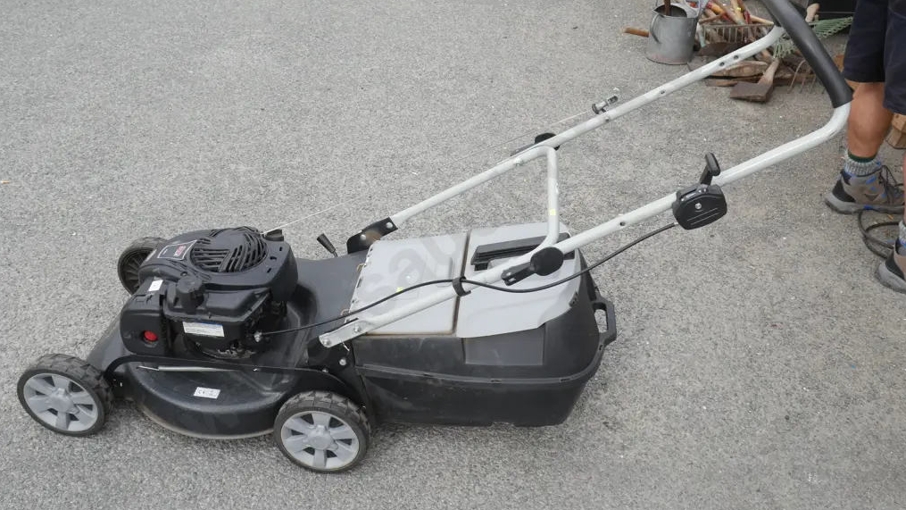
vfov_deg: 35.6
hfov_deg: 59.5
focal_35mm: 33
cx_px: 452
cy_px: 237
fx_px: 793
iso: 200
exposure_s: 1/250
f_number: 6.3
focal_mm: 15
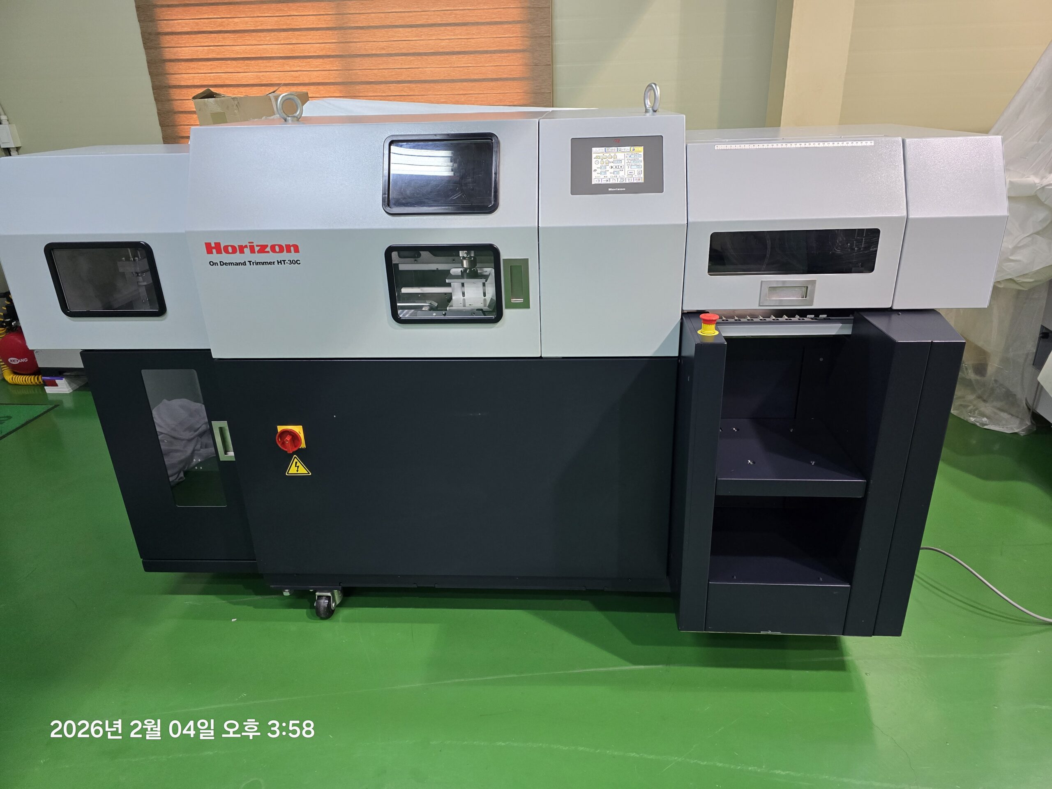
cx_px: 526
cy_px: 394
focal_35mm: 23
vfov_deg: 58.9
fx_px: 699
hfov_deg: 73.9
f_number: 1.7
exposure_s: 1/120
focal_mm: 6.3
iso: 400
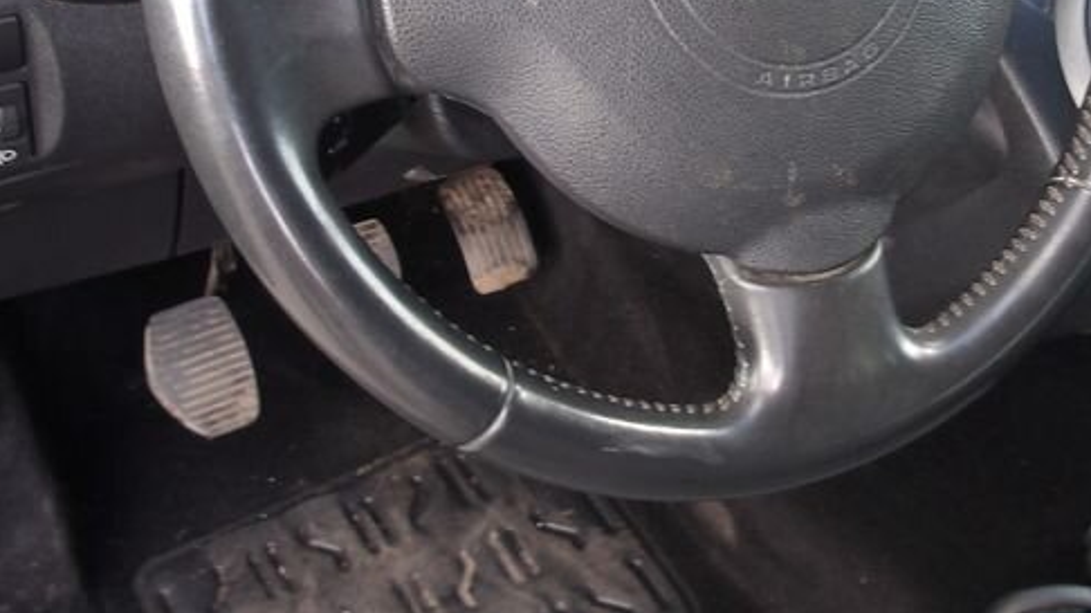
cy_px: -63
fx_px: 1793
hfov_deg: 33.3
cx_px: 788
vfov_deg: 18.6
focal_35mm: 62
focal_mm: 4.9
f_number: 3
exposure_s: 1/30
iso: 140
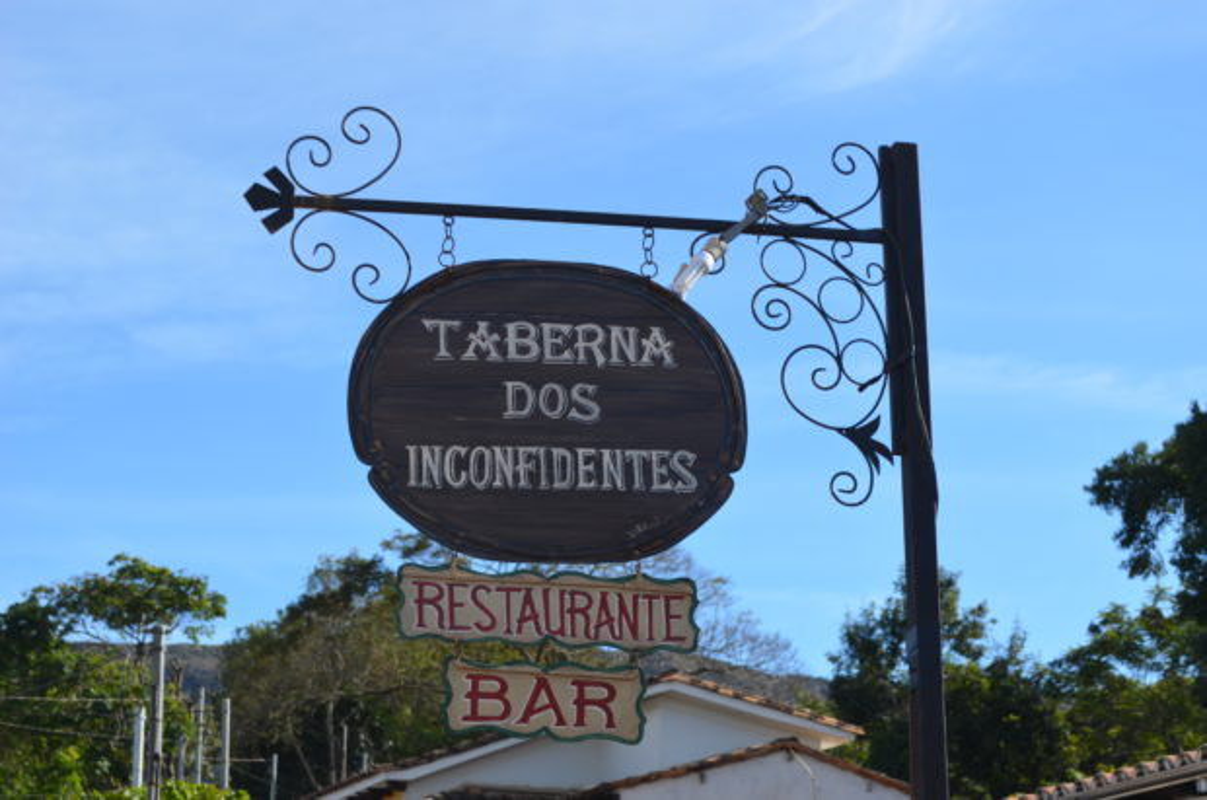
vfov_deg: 16.5
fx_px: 2761
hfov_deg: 24.7
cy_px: 400
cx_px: 604
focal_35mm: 82
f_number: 8
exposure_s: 1/250
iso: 140
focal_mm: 55
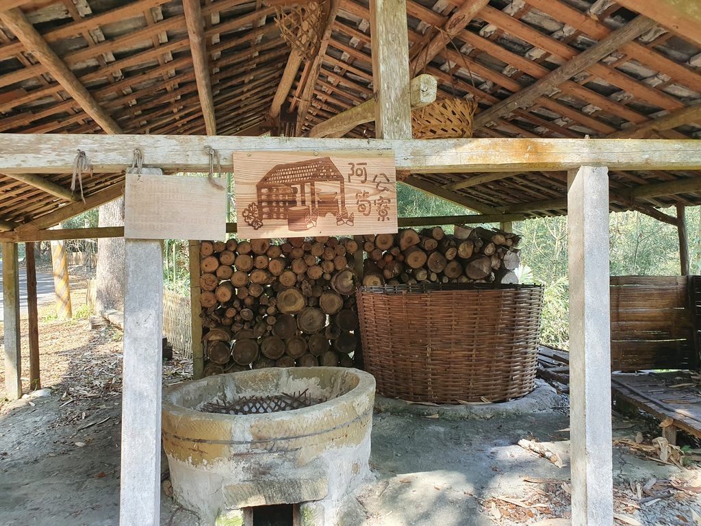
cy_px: 263
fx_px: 527
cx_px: 350
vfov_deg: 53.1
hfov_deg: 67.3
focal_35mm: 26
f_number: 2.4
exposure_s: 1/120
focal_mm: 4.32
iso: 100
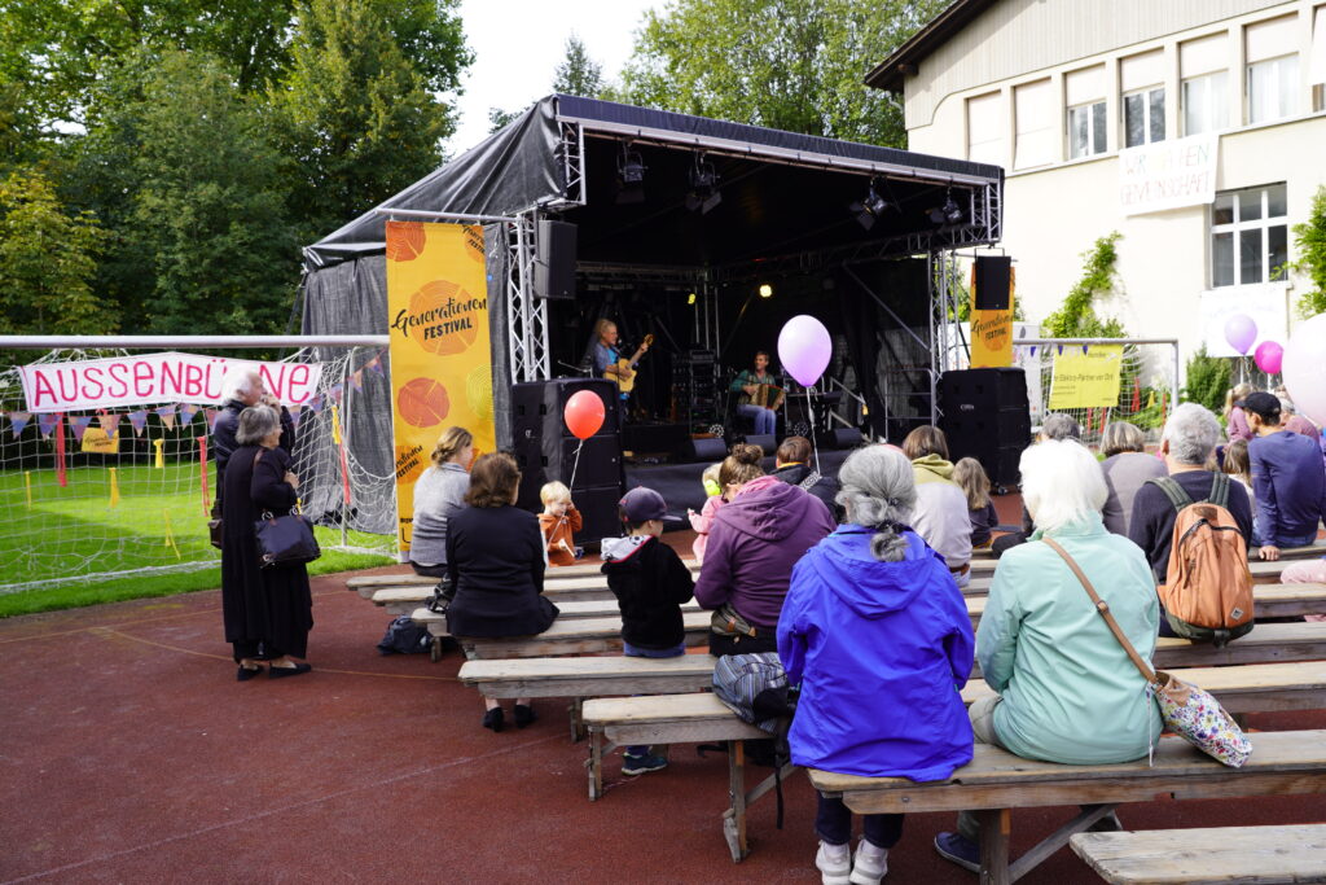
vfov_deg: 43.6
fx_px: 1105
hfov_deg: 61.9
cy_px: 442
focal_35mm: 30
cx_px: 663
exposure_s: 1/100
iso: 100
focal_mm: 30
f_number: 6.3
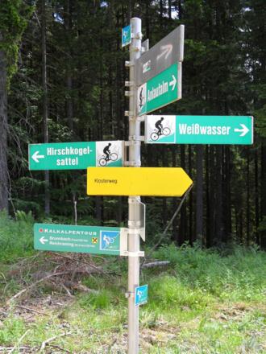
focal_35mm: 40
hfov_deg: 36.0
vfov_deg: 46.8
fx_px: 410
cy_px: 177
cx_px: 133
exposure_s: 1/180
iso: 80
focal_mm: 6.5
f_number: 3.6
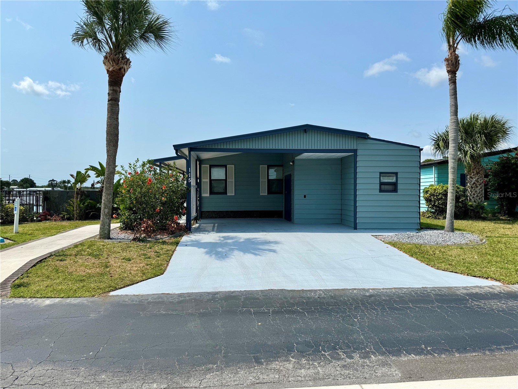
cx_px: 259
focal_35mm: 24
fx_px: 359
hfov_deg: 71.6
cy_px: 194
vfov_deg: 56.8
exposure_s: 1/7092
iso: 80
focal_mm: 6.76
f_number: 1.78
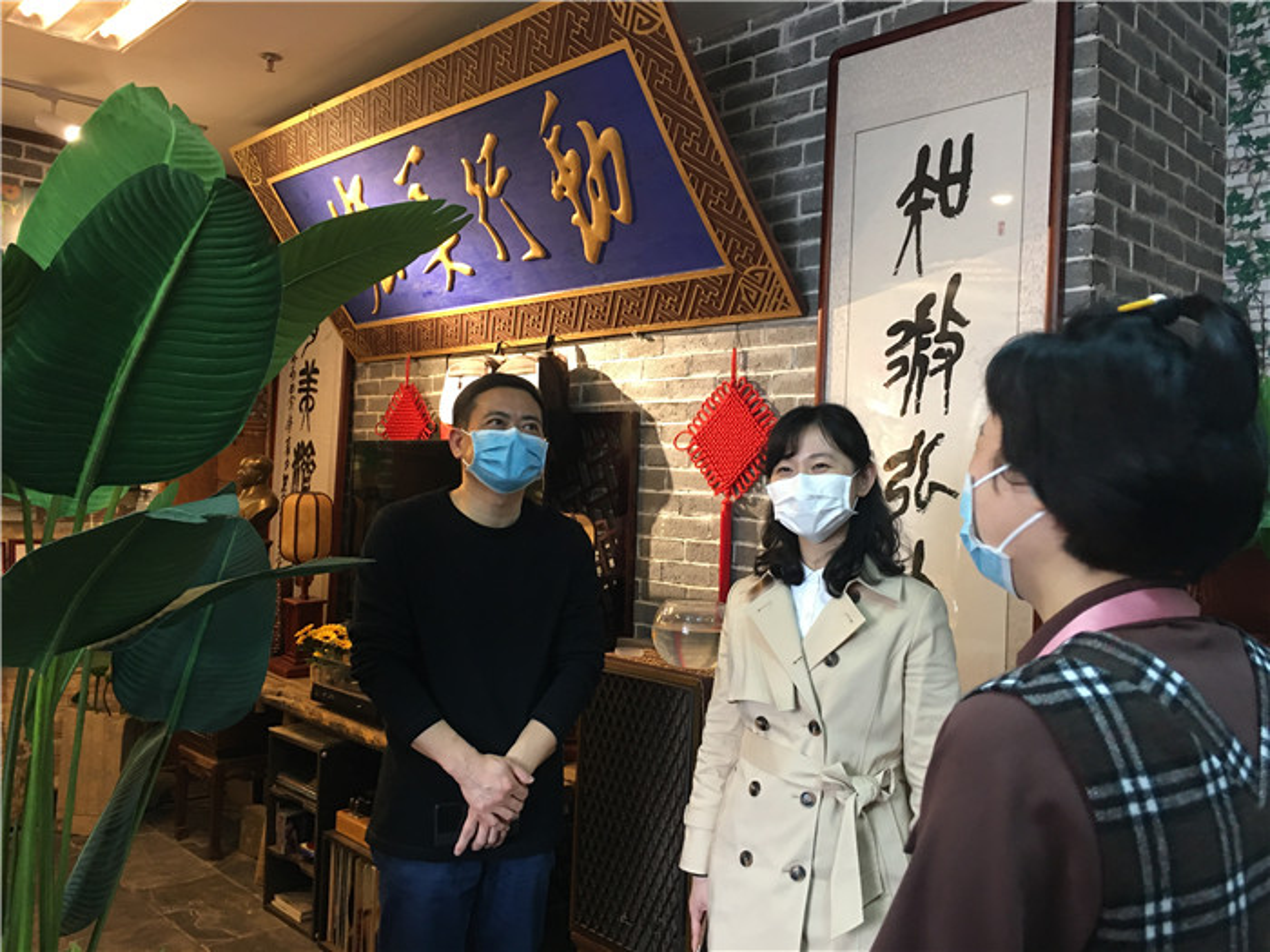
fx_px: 1064
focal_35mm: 29
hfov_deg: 61.7
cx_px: 635
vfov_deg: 48.2
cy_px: 476
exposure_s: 1/17
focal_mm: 4.15
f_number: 2.2
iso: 100
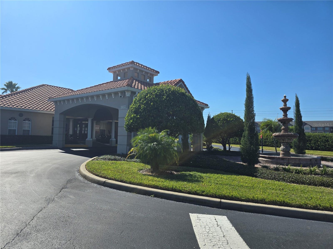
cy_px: 124
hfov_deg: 73.9
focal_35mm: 23
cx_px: 166
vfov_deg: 58.9
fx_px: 221
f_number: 1.7
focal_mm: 6.3
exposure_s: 1/1061
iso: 12
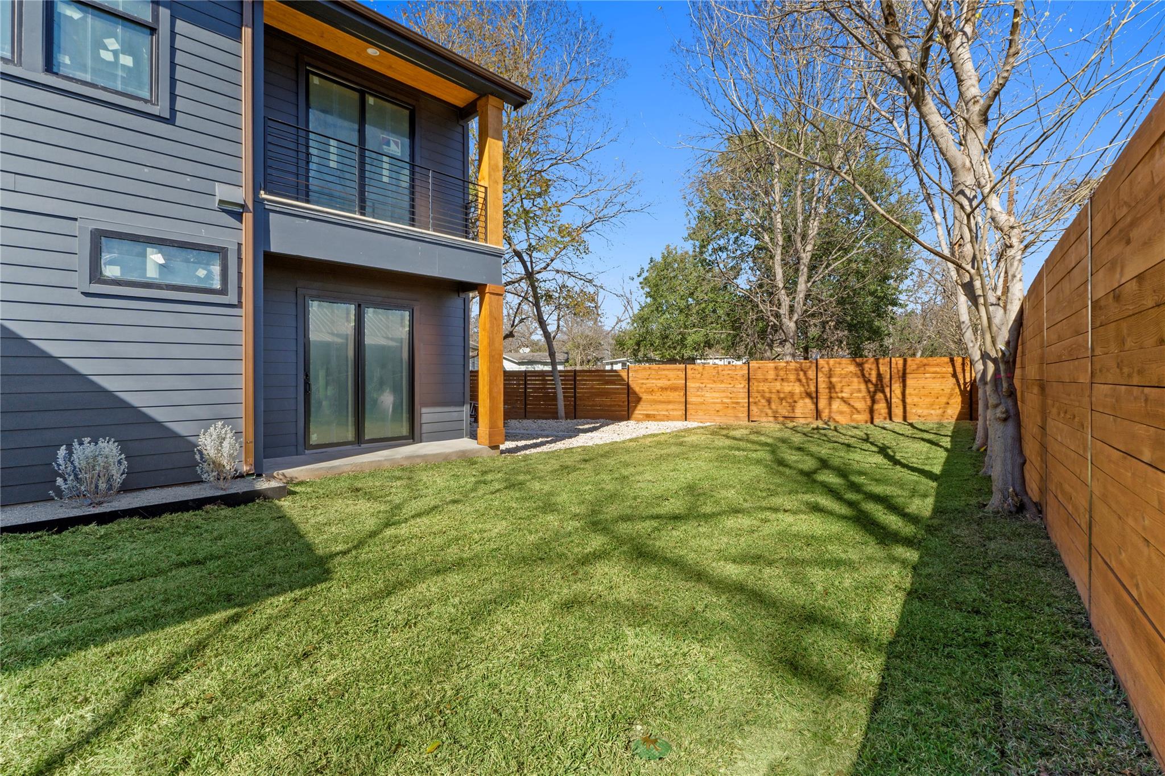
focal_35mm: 15
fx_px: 485
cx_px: 582
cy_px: 388
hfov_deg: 100.4
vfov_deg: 77.3
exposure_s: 1/20
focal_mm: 10
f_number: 11
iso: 250
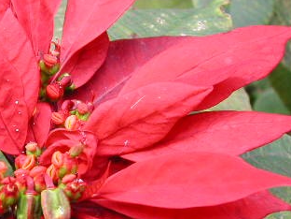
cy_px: 147
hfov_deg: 24.2
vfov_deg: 18.8
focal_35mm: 78
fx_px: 656
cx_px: 19
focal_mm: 8
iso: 100
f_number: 2.8
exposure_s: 1/230
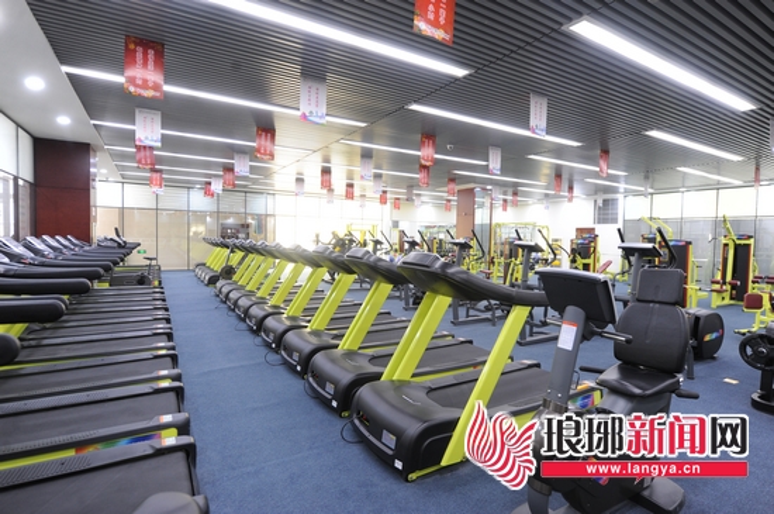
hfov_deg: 87.0
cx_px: 387
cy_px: 257
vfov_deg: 64.4
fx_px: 408
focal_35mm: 19
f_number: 4
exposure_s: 1/40
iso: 1000
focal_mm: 19
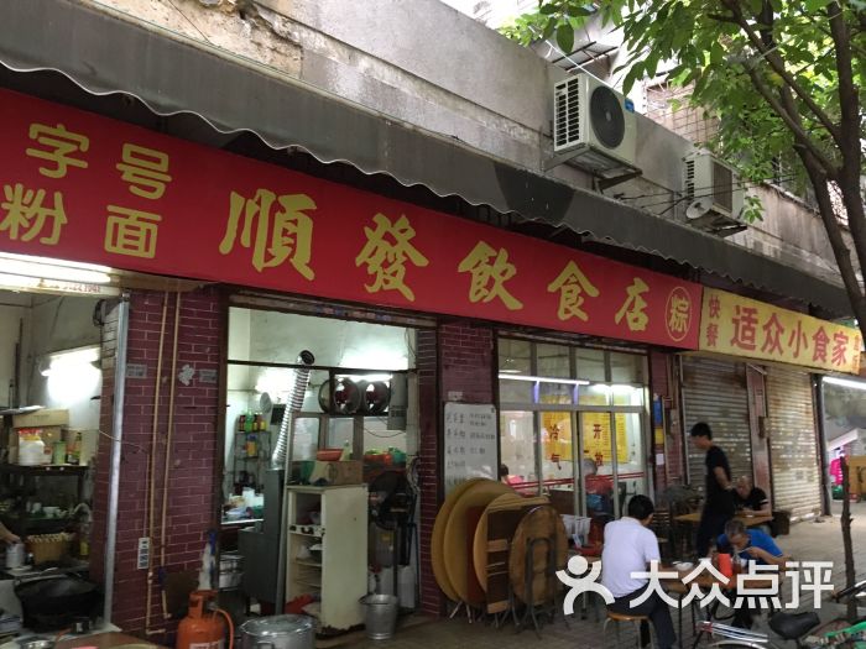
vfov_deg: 48.2
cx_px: 433
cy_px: 324
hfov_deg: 61.7
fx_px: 726
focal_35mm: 29
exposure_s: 1/25
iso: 200
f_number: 2.2
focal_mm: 4.15
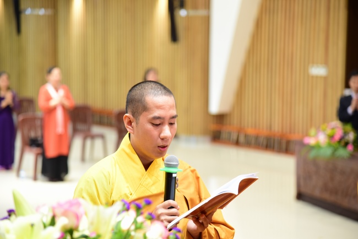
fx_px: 1114
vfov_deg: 12.2
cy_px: 120
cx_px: 179
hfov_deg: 18.3
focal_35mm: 112
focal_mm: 112
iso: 1250
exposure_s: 1/30
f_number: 4
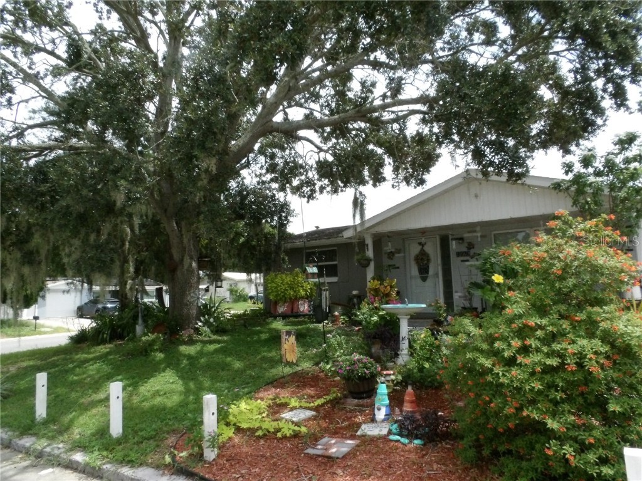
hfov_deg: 73.9
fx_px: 427
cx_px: 321
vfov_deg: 58.9
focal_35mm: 23
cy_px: 240
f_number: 6.2
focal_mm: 4.2
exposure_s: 1/1429
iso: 800
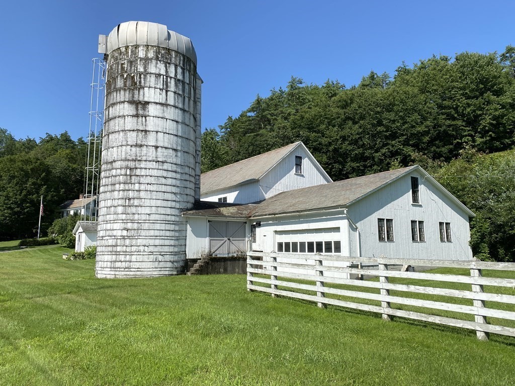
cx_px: 258
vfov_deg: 53.1
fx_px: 387
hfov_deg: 67.3
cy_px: 193
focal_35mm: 26
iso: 32
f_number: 1.8
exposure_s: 1/3300
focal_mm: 4.25
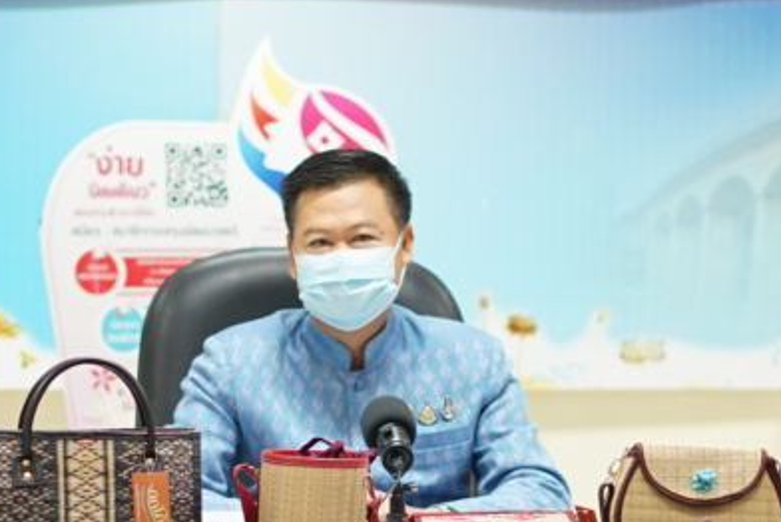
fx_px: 4472
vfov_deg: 6.7
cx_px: 402
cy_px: 335
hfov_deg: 10.0
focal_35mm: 206
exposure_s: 1/100
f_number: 1.8
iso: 400
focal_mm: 50
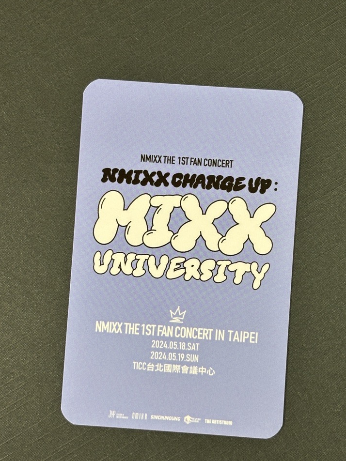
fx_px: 786
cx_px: 177
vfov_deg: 32.7
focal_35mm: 59
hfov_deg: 24.8
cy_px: 248
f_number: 1.6
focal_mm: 5.96
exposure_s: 1/60
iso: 50
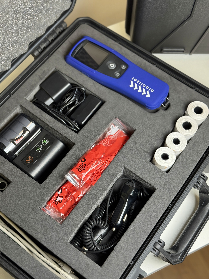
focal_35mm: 48
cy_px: 140
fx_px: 386
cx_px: 104
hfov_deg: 30.3
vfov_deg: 39.7
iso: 100
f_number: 1.78
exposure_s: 1/60
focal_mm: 6.76
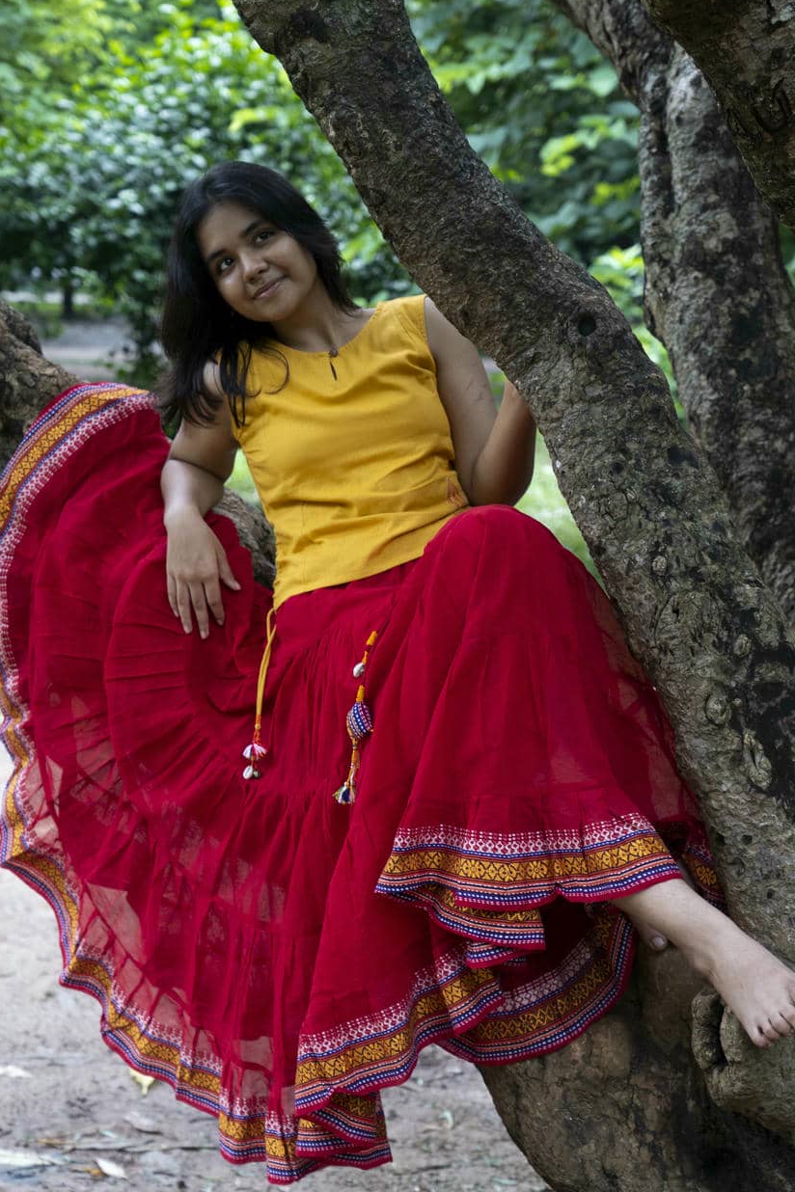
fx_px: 2550
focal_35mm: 77
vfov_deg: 26.3
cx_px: 349
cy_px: 571
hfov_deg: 17.7
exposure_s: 1/100
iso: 800
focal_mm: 68
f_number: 5.6
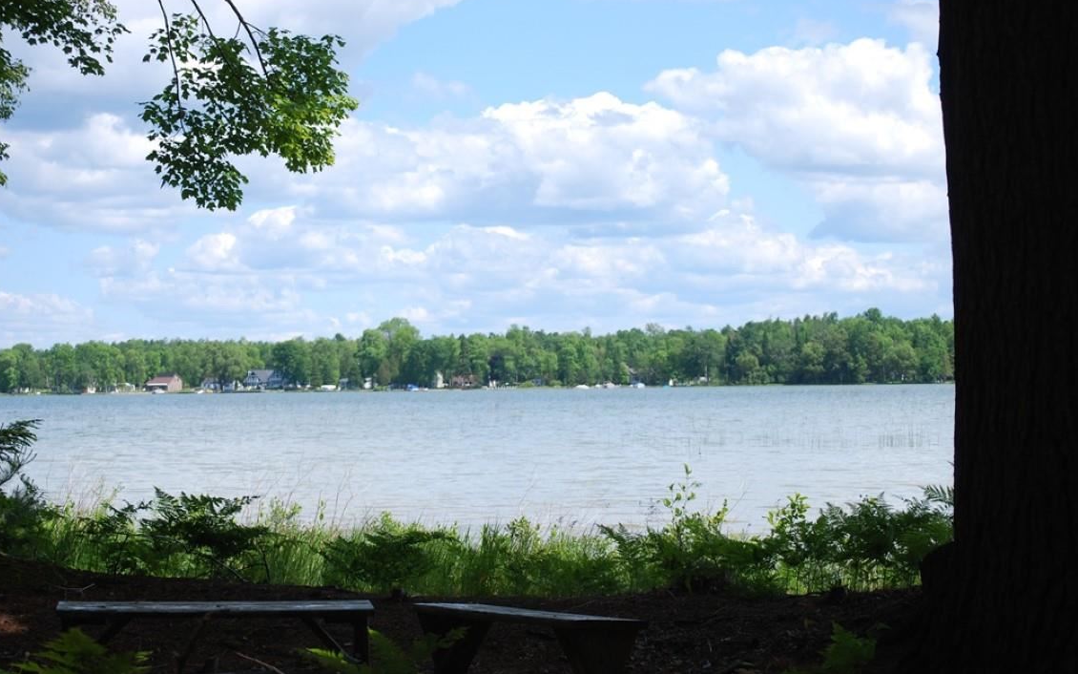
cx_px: 539
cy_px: 325
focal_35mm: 86
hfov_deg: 24.2
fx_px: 2512
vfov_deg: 15.3
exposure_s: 1/250
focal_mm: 55
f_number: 8
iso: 100
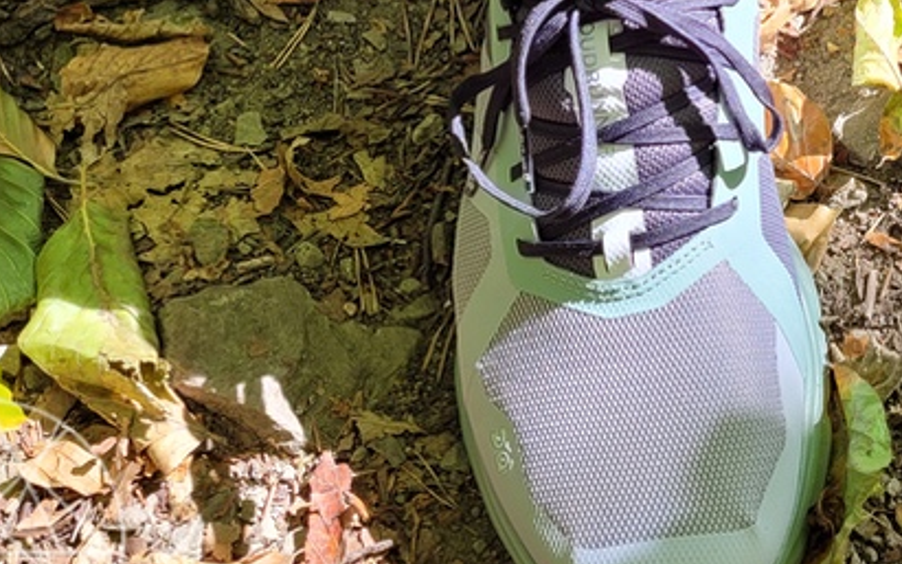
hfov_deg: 29.0
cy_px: -92
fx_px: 1647
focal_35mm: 67
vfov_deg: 18.5
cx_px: 858
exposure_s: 1/173
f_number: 1.8
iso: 40
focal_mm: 5.4
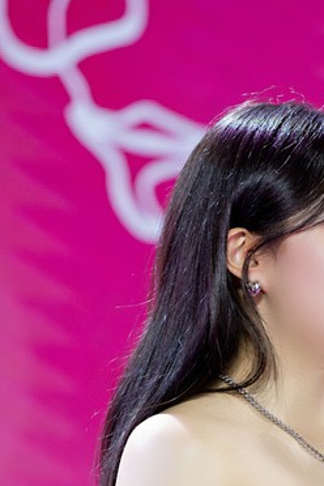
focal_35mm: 537
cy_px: 577
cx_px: 310
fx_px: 7249
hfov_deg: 2.6
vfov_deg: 3.8
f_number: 3.2
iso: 500
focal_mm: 155
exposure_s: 1/200
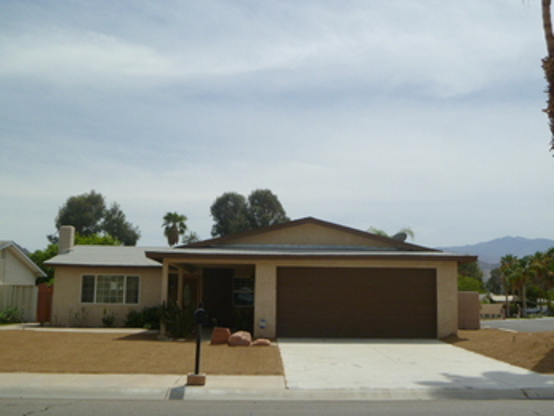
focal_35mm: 39
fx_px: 625
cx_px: 277
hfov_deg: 47.8
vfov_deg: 36.9
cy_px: 208
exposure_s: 1/250
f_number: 11
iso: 100
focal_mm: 6.9
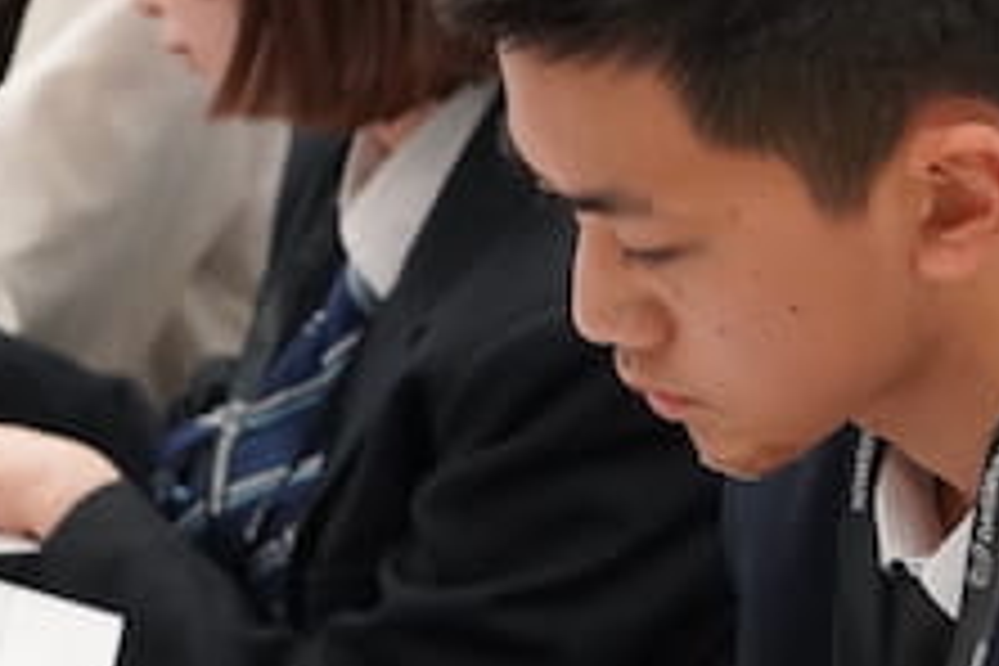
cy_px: 389
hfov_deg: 10.4
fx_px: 5494
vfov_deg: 6.9
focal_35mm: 198
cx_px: 832
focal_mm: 55
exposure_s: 1/160
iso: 5000
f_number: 4
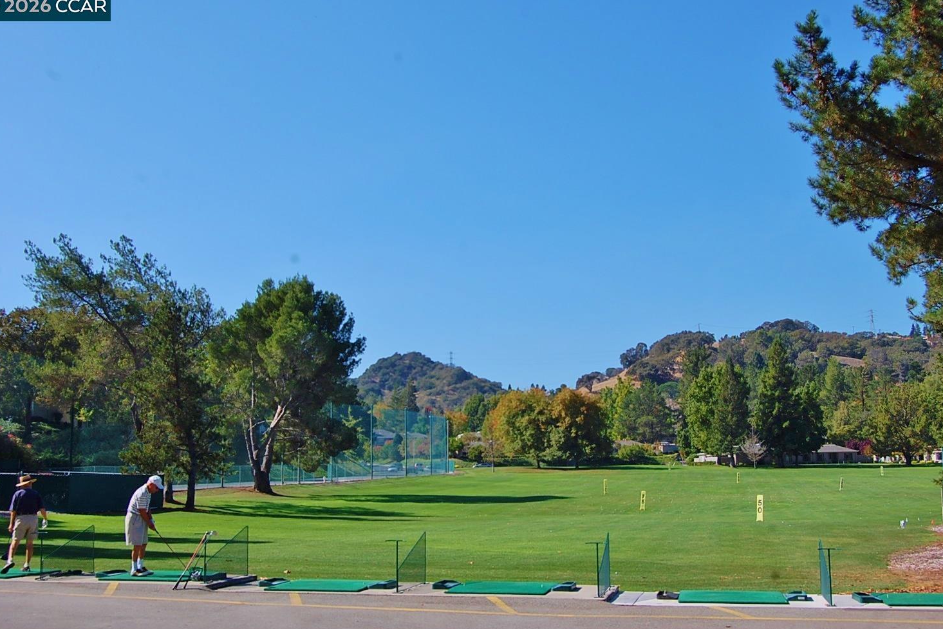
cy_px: 311
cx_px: 466
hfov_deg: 48.5
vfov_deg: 33.4
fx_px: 1048
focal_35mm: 40
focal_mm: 26
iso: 200
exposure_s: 1/320
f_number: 9
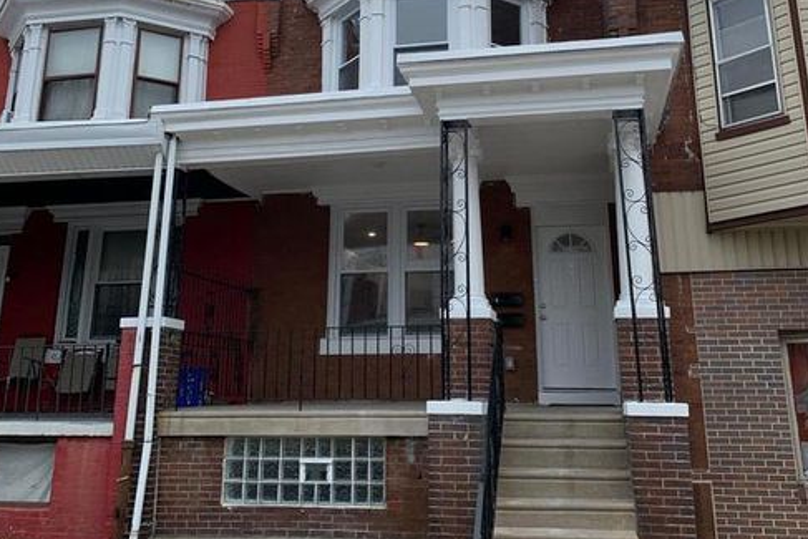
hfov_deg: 51.9
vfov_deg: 35.3
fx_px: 831
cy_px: 142
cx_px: 403
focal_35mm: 37
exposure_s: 1/945
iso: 25
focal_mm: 4.25
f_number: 1.8
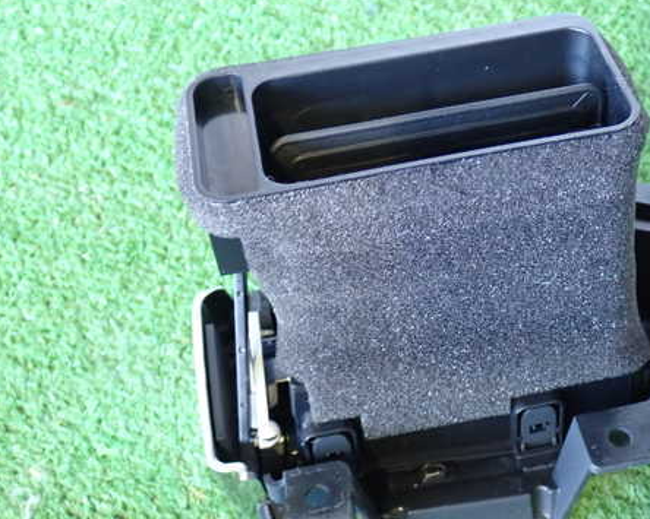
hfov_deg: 32.2
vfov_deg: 26.2
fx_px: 1116
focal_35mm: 58
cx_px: 433
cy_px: 275
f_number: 2.9
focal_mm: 7.84
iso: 800
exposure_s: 1/25
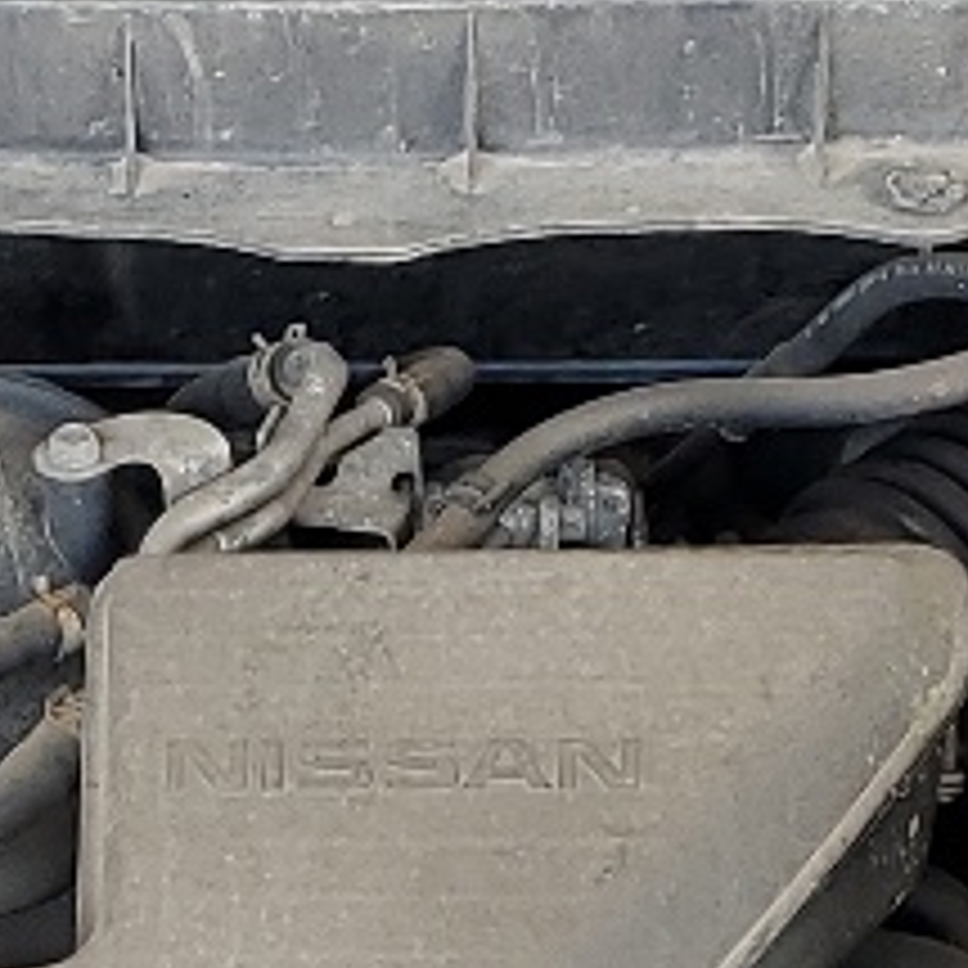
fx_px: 5410
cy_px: 1580
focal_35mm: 171
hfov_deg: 10.2
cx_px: 383
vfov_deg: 9.8
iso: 50
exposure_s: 1/139
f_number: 1.5
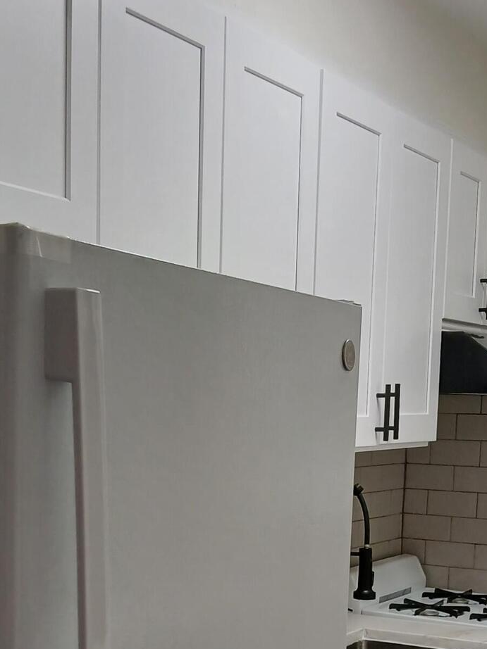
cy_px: 580
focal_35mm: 65
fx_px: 1220
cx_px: 236
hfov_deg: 22.6
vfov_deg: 28.7
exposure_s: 1/60
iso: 100
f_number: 1.8
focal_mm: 3.98
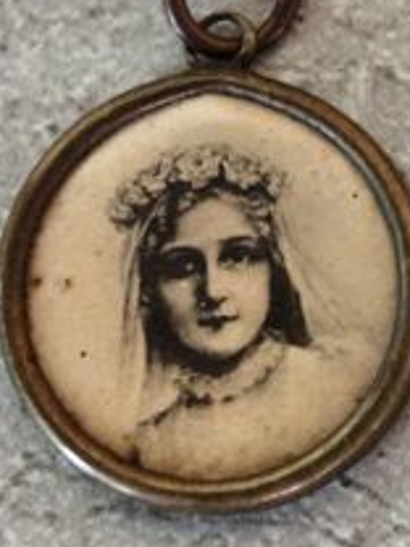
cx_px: 276
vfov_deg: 11.0
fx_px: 2827
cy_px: 321
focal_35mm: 179
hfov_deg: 8.3
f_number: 1.65
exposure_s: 1/25
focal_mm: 6.19
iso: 320
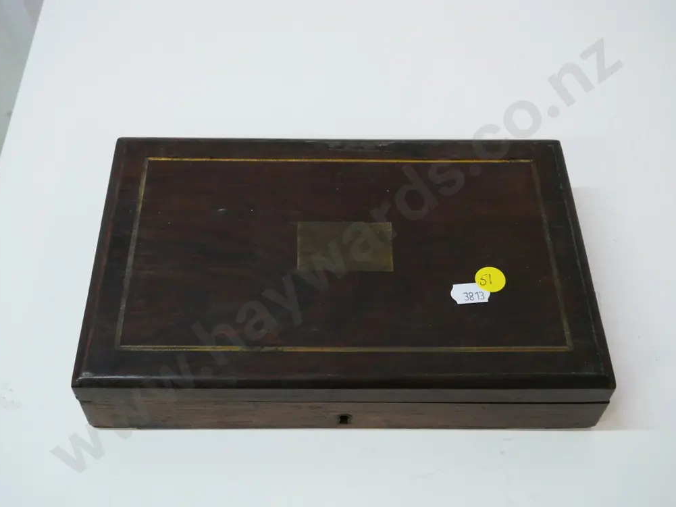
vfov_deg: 32.2
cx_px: 336
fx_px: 879
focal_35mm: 45
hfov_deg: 42.1
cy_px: 259
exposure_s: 1/160
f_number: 5.6
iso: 3200
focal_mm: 22
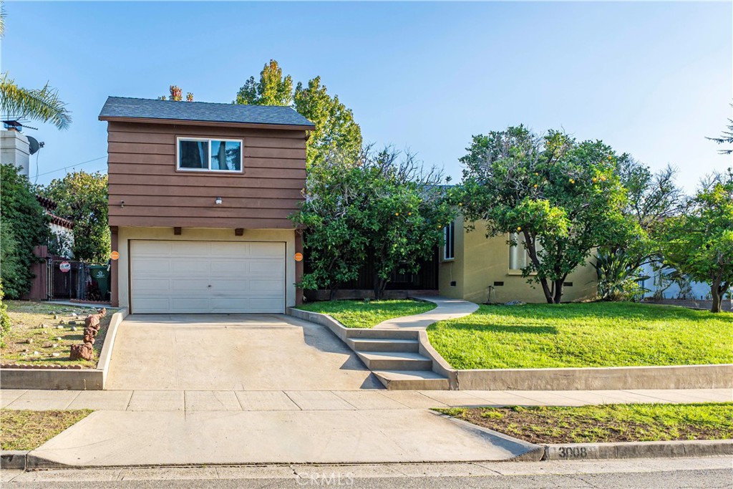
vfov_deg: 43.6
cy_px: 244
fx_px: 611
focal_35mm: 30
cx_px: 366
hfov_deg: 61.9
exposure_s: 1/500
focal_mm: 20
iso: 250
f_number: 5
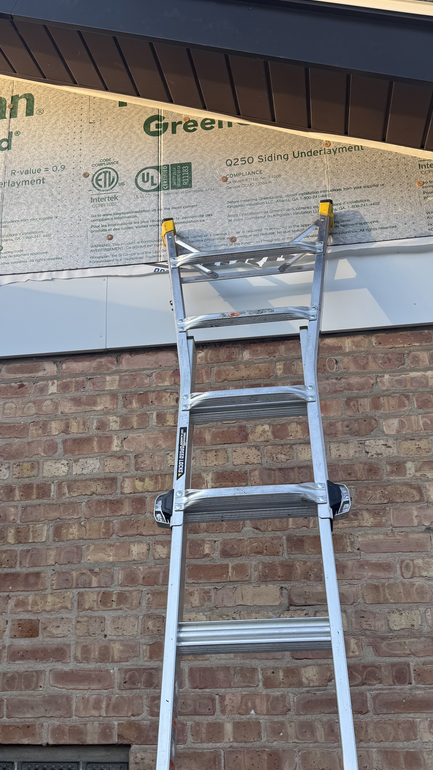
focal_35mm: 33
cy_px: 381
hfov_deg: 35.6
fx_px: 674
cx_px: 214
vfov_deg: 59.5
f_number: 1.78
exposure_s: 1/925
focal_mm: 6.76
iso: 80
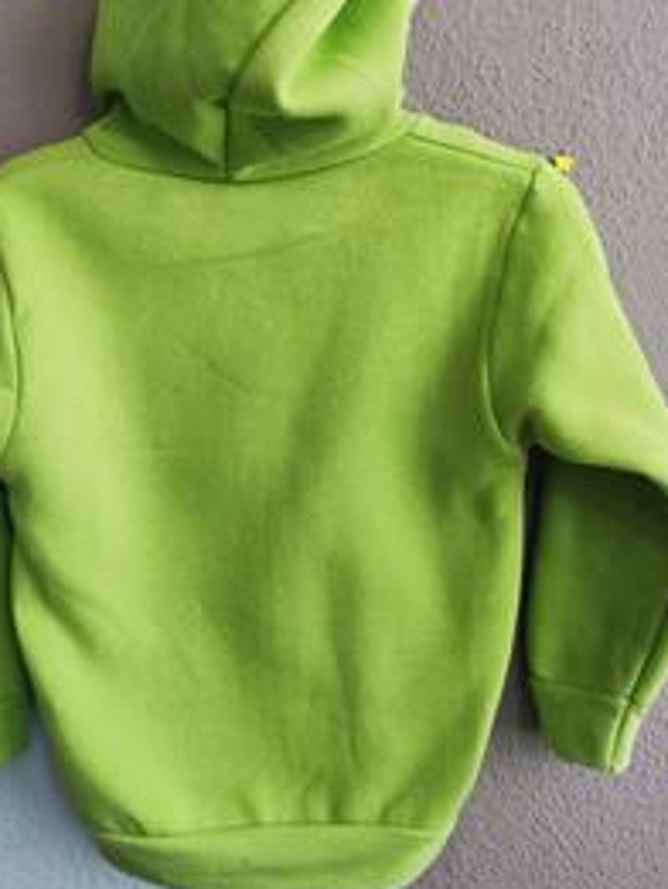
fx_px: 977
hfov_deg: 37.6
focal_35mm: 38
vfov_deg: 48.9
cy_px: 404
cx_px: 266
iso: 400
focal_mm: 5.59
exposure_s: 1/87.9
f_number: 1.88
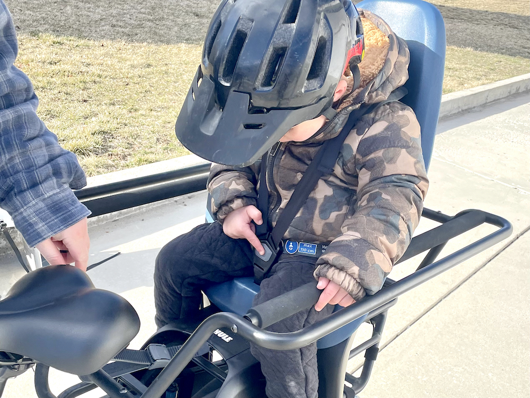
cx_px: 265
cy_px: 199
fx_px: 398
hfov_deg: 67.3
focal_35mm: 26
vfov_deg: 53.1
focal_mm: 4.2
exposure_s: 1/720
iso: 32
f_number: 1.6
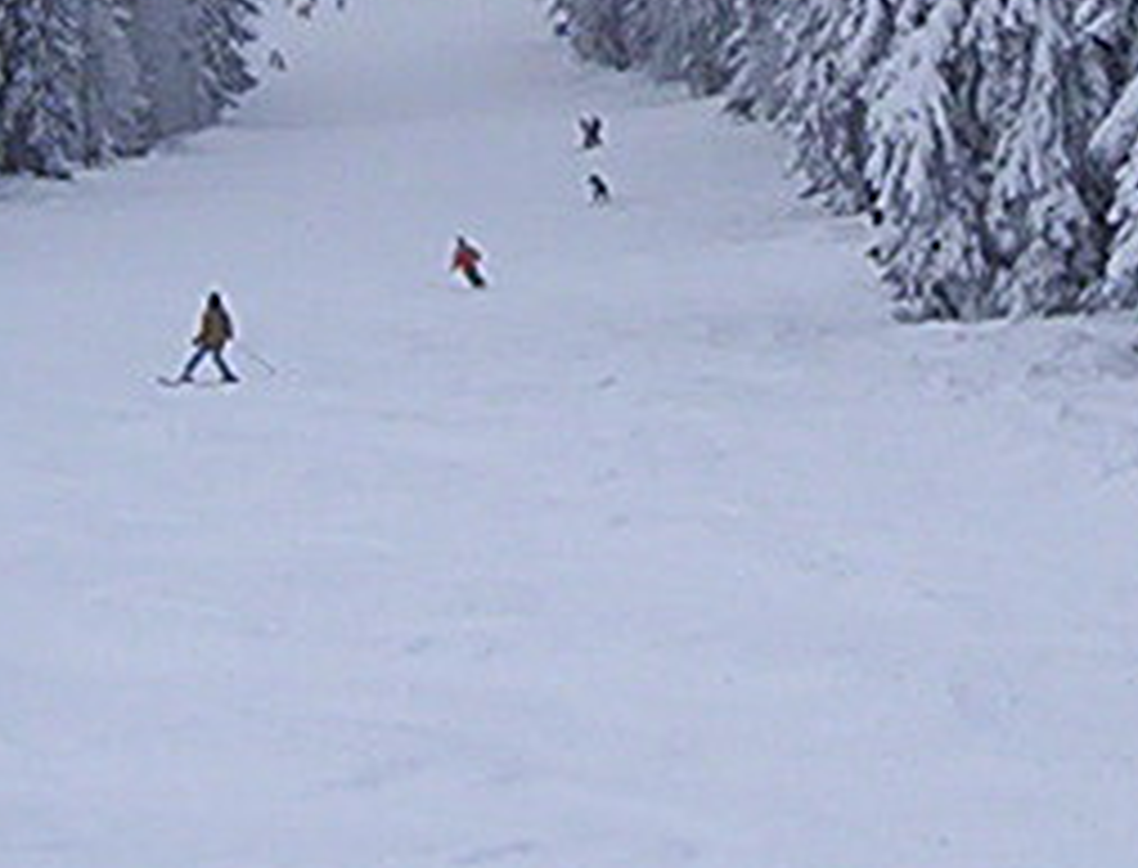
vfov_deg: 11.8
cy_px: 36
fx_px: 4168
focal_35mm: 126
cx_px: 810
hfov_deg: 15.5
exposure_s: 1/1577
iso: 100
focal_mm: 5.26
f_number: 3.84
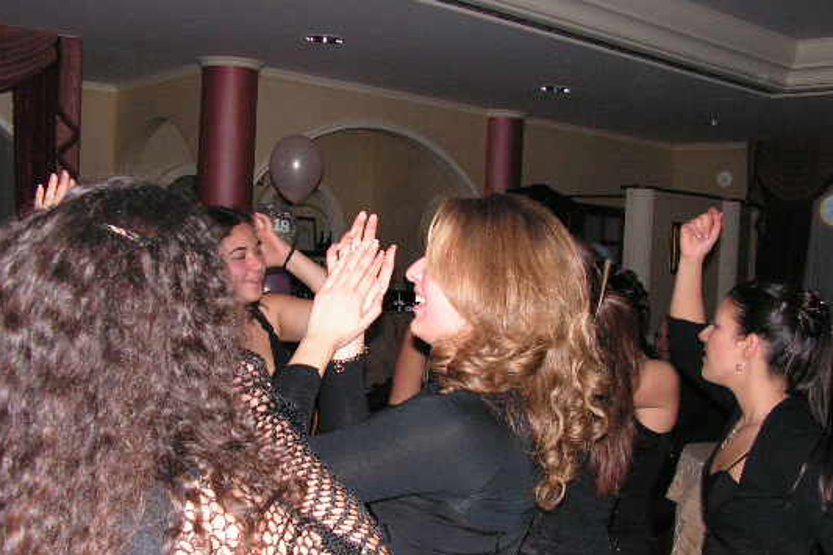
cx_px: 408
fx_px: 1041
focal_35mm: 45
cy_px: 350
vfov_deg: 29.7
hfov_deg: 43.6
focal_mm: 6
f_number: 3.2
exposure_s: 1/40
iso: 200
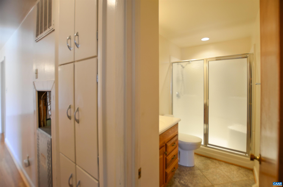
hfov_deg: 100.5
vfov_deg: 77.1
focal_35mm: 15
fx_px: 118
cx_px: 142
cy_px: 94
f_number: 3.5
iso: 100
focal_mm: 10
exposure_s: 1/20
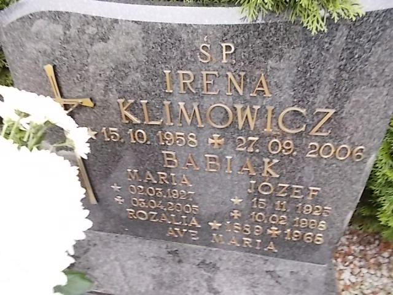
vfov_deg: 53.1
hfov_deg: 67.3
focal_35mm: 26
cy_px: 148
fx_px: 295
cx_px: 196
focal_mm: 4.6
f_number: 3.2
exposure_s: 1/25
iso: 200
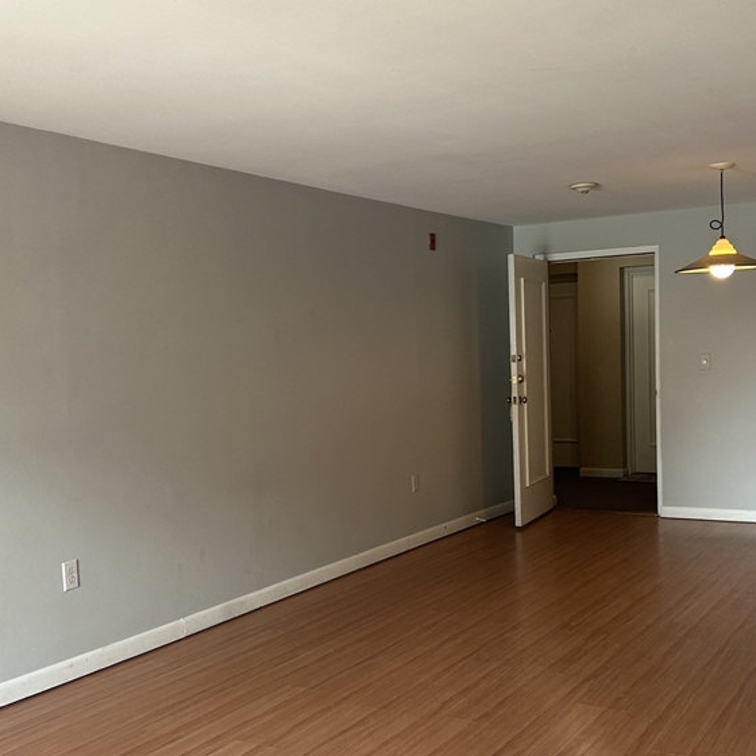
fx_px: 1038
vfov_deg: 40.0
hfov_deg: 40.0
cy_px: 418
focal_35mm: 42
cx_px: 383
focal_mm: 5.7
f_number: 1.5
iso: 80
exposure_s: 1/60
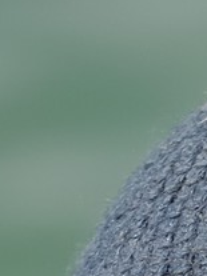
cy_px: 909
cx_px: 381
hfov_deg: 0.8
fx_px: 15141
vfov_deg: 1.0
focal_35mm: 1897
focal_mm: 170
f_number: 5.3
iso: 100
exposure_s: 1/320
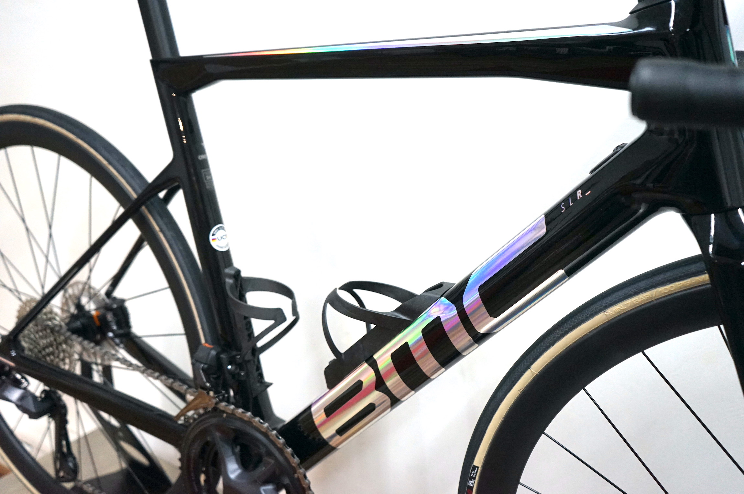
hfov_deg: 57.3
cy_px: 247
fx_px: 681
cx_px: 372
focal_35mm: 33
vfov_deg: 39.9
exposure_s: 1/160
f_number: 4.5
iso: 2500
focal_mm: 33
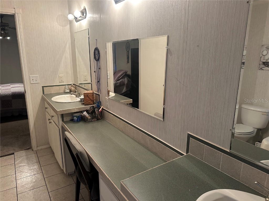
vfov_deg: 56.8
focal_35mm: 24
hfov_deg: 71.6
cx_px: 134
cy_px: 100
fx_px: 187
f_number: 1.78
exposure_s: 1/60
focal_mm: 6.86
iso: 320
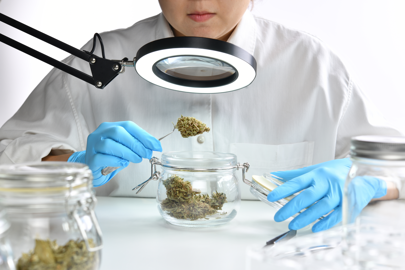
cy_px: 135
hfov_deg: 33.4
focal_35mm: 60
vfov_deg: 22.6
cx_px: 202
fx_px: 675
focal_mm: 60
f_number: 8
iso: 200
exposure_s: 1/30
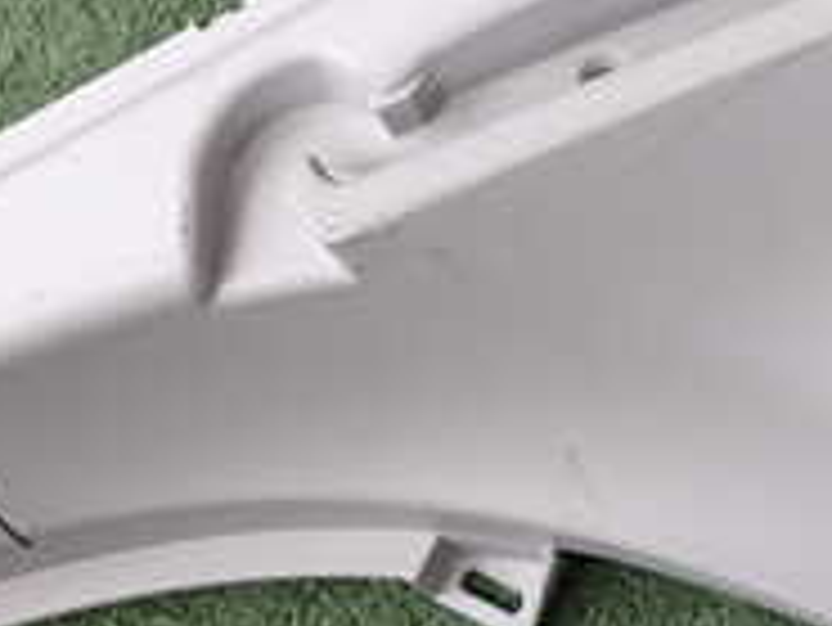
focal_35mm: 81
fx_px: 1948
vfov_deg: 18.2
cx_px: 171
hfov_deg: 23.8
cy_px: 216
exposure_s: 1/125
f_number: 2
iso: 100
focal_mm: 4.5
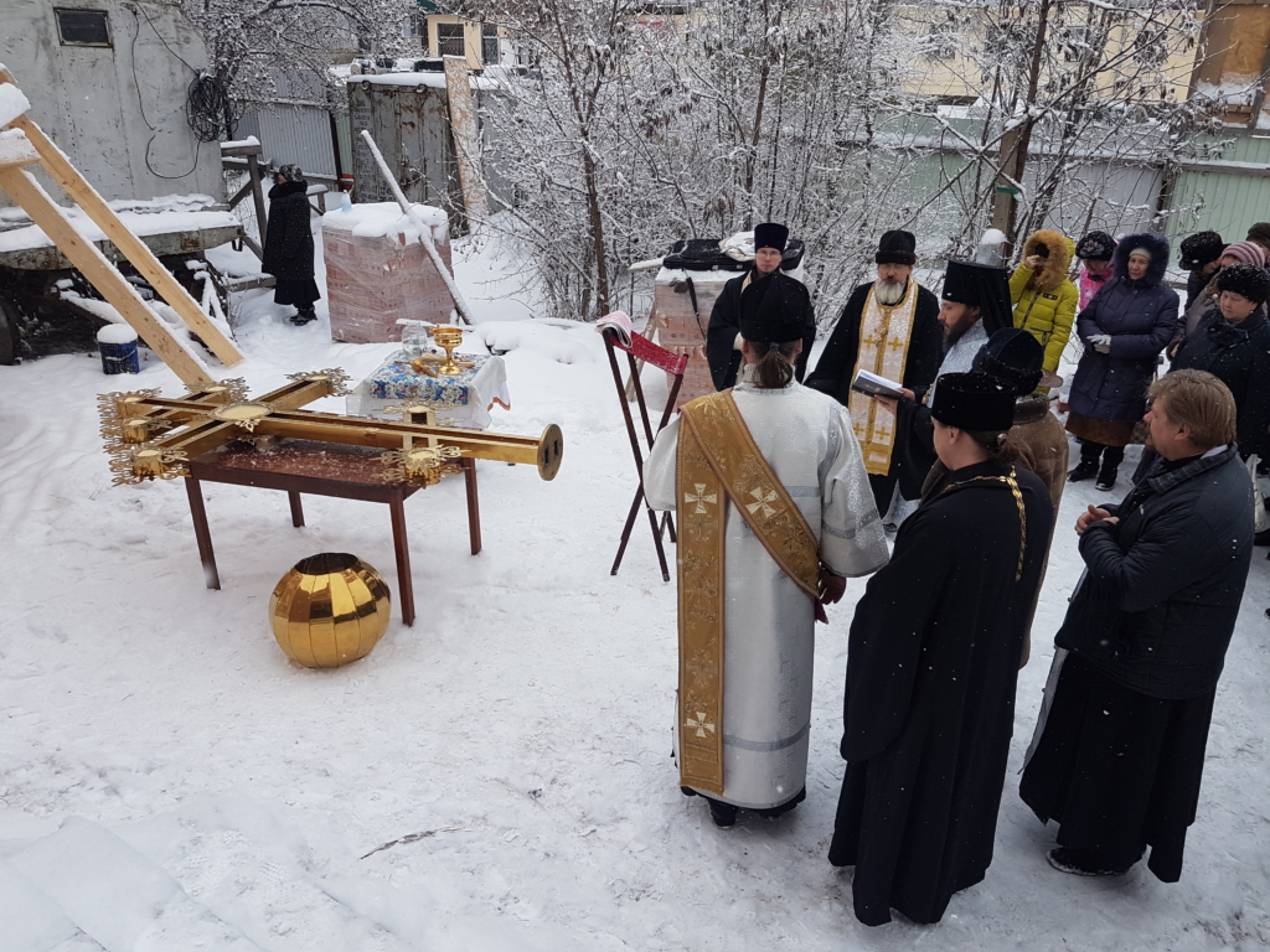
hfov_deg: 67.3
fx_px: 954
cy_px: 476
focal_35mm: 26
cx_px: 635
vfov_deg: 53.1
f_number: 1.7
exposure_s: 1/620
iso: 40
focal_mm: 4.2
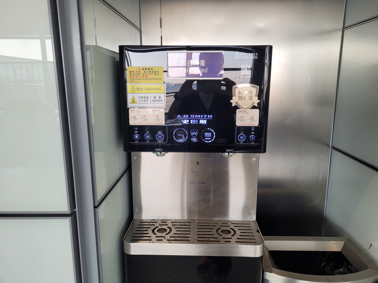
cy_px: 142
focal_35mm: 26
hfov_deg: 67.3
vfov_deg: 53.1
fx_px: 284
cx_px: 189
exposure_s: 1/100
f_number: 1.8
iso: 100
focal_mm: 5.4
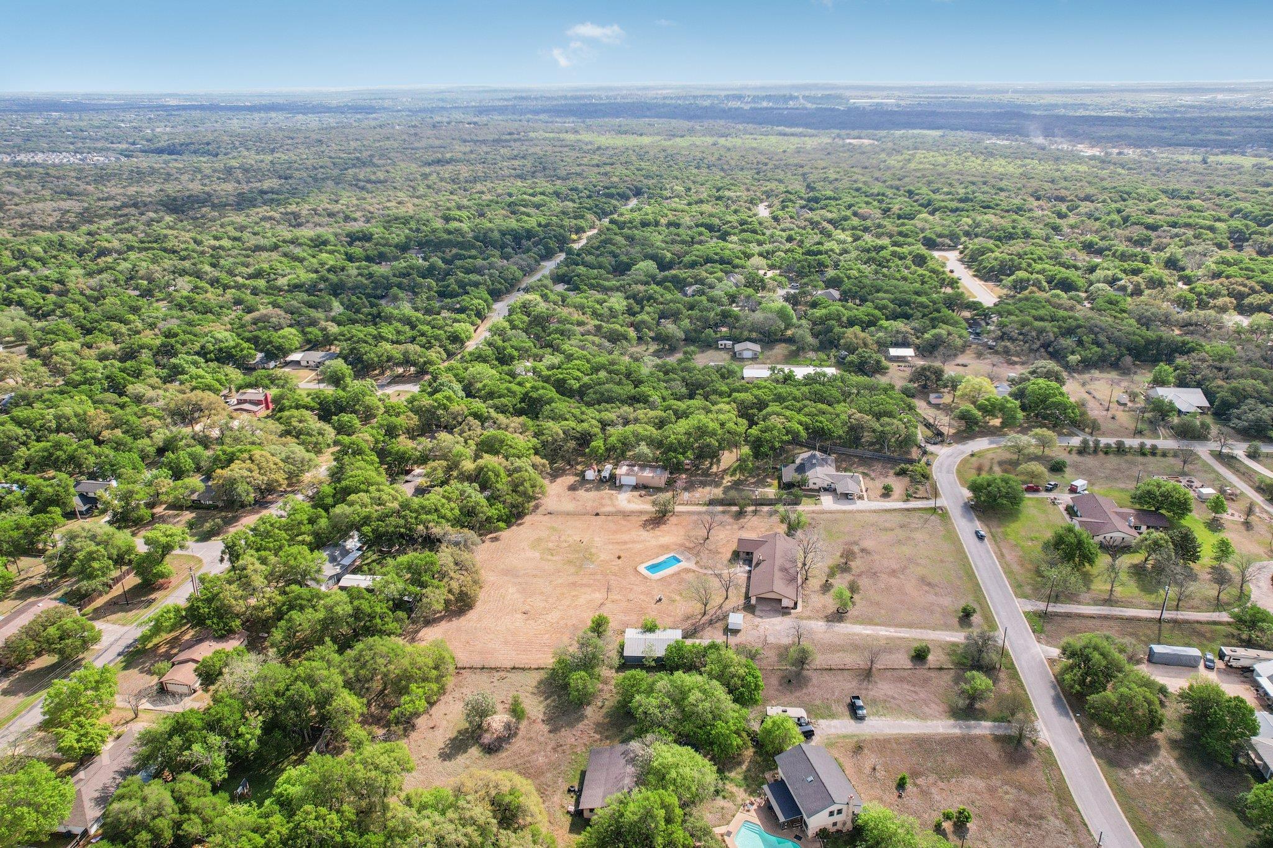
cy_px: 424
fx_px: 778
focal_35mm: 22
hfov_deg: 78.6
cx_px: 636
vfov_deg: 57.2
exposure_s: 1/1500
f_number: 2.8
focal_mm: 8.4
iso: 100
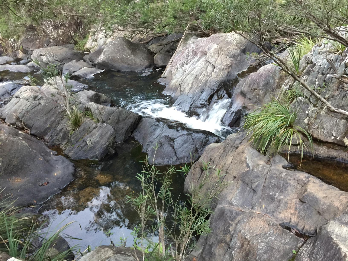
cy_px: 130
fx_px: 292
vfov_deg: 48.2
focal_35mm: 29
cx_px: 174
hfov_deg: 61.7
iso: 125
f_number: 2.2
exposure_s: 1/10
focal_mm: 4.15
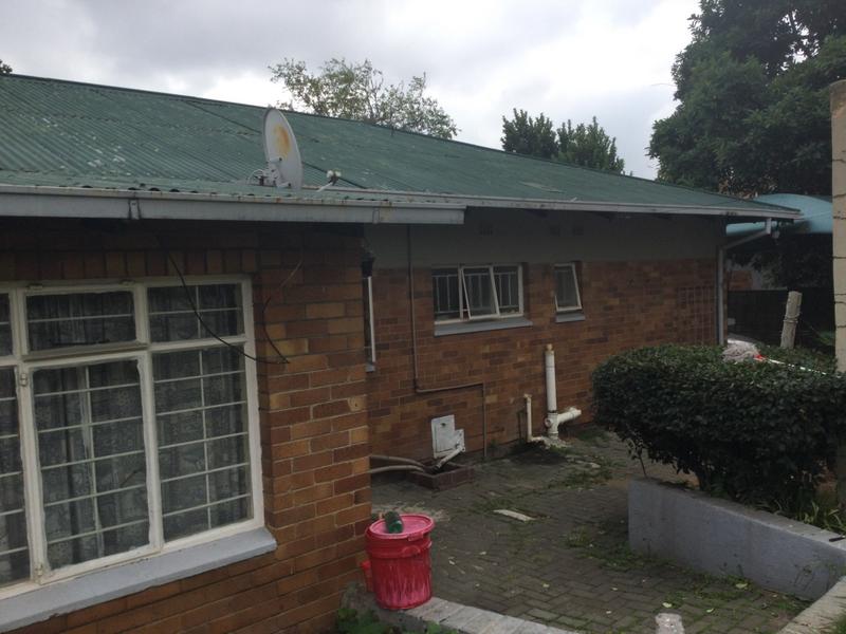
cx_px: 423
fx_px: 758
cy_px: 317
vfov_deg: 45.4
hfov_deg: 58.4
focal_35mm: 31
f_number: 2.4
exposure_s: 1/525
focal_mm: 3.3
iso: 25
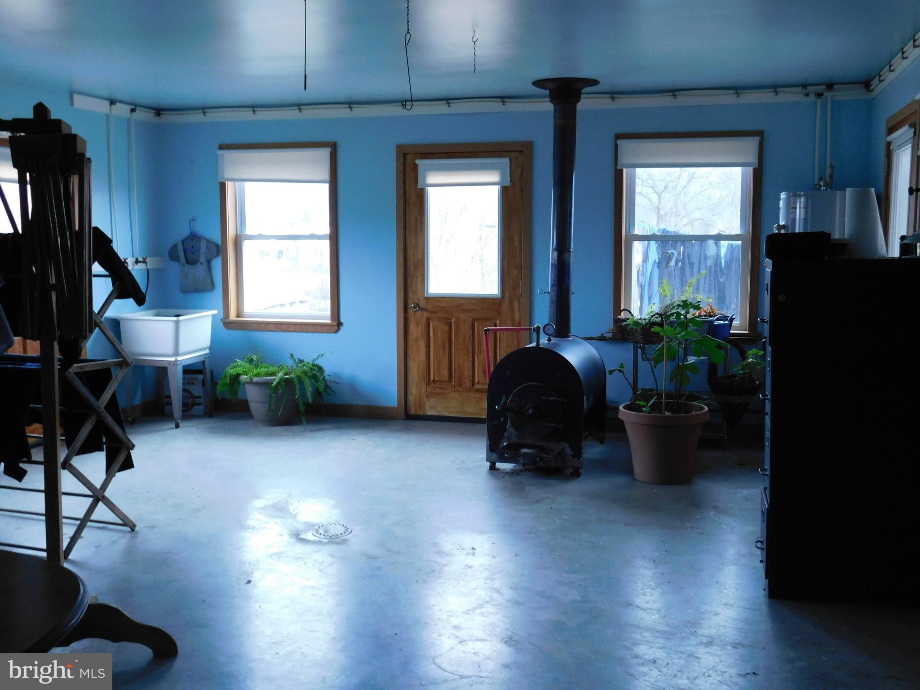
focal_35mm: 36
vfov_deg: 39.7
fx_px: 957
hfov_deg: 51.4
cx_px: 460
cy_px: 345
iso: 320
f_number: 3.5
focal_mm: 6.3
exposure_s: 1/30
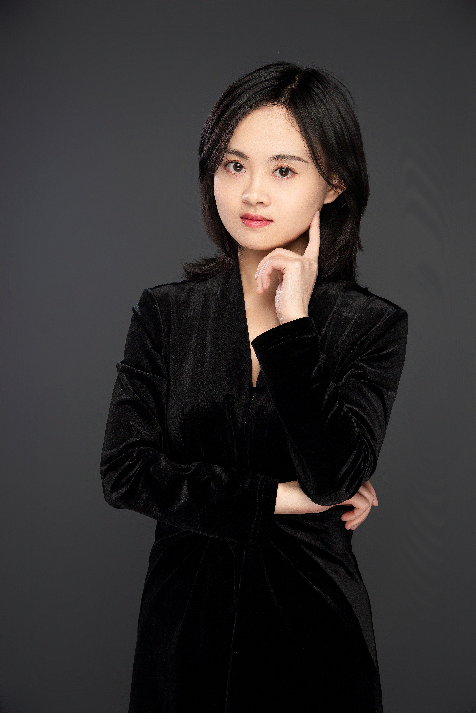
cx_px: 238
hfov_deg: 17.5
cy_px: 356
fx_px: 1545
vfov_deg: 26.0
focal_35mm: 78
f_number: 11
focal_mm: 78
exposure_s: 1/125
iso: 64
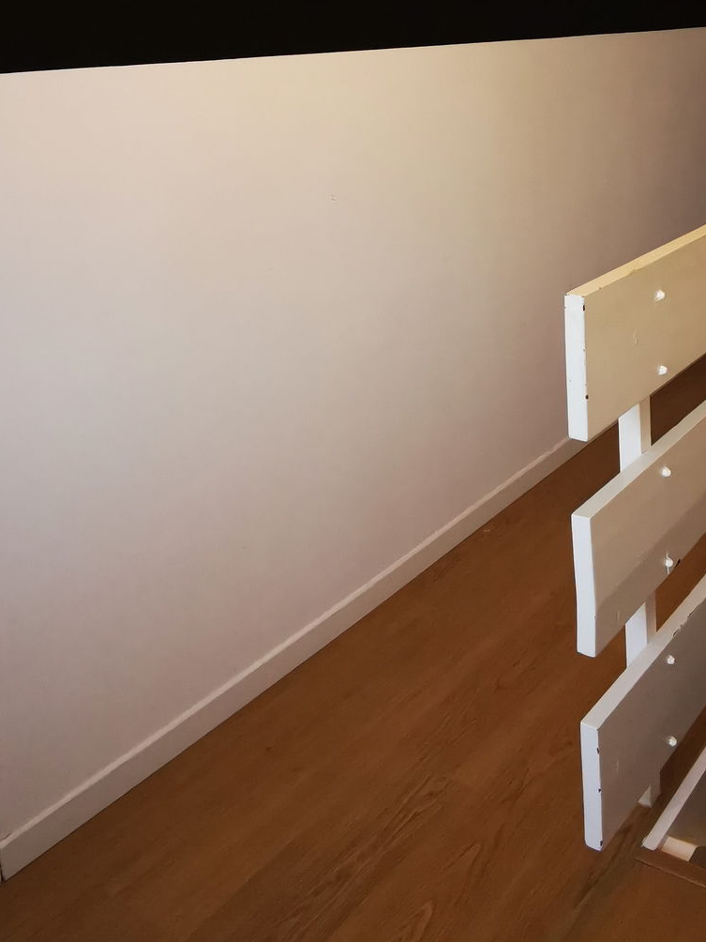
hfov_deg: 40.0
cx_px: 573
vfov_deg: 50.8
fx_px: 925
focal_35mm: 34
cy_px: 195
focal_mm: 2.26
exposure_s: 1/101
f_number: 2.2
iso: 320
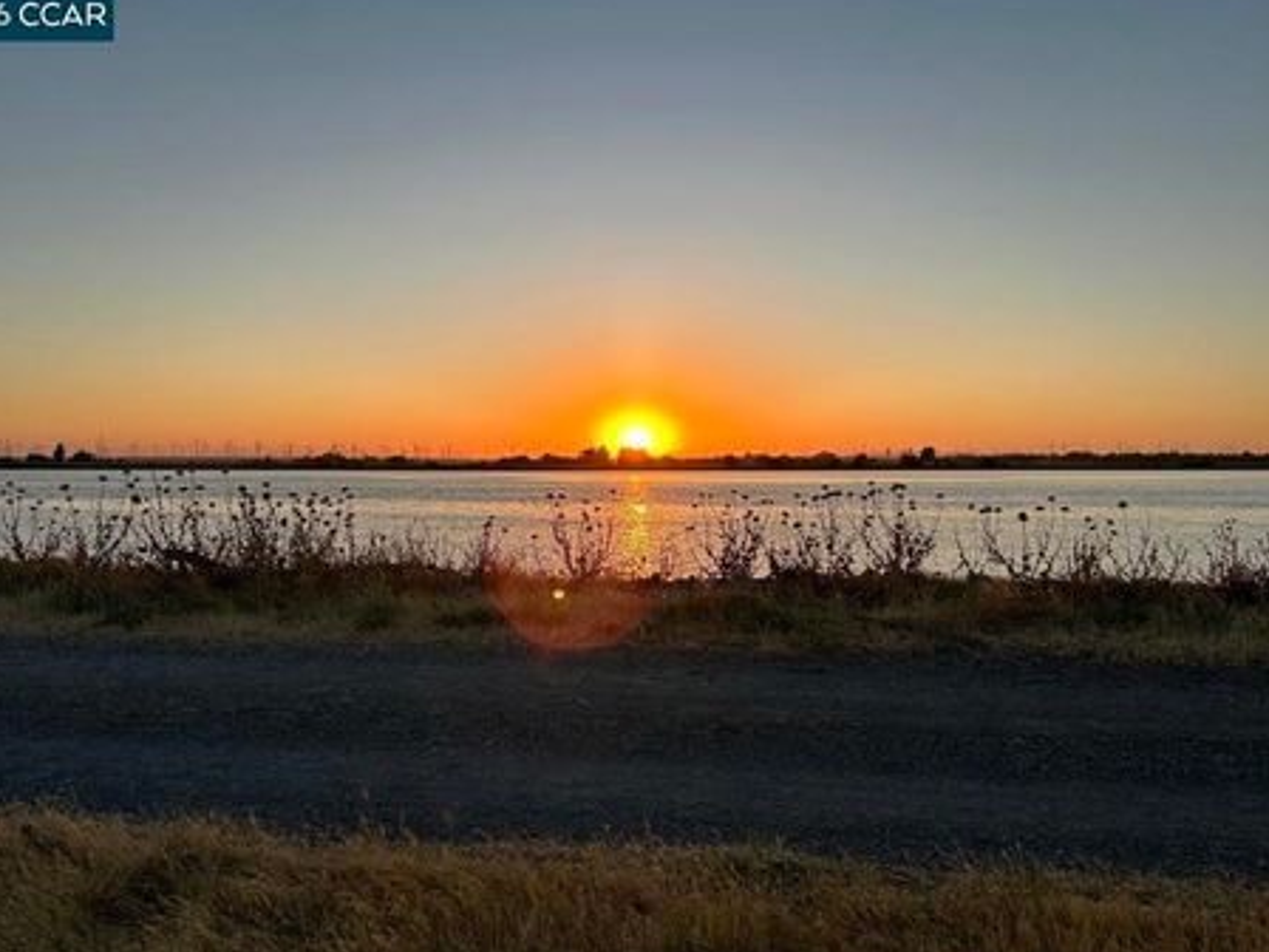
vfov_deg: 48.2
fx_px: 1063
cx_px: 601
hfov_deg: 61.6
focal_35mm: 29
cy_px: 517
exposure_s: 1/1724
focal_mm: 5.7
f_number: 1.5
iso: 50
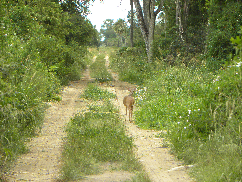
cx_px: 121
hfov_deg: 8.0
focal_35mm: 247
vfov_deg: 6.0
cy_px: 91
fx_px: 1727
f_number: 4.5
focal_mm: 44
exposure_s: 1/135
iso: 64
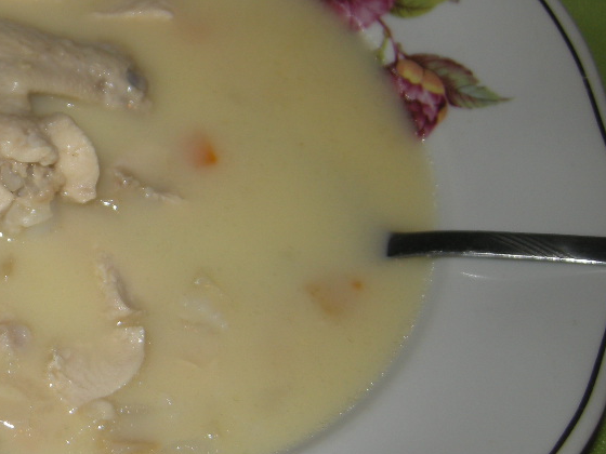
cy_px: 241
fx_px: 1401
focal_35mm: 80
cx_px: -60
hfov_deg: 23.0
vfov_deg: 18.4
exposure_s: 1/60
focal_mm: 7.5
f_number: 2.7
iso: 64
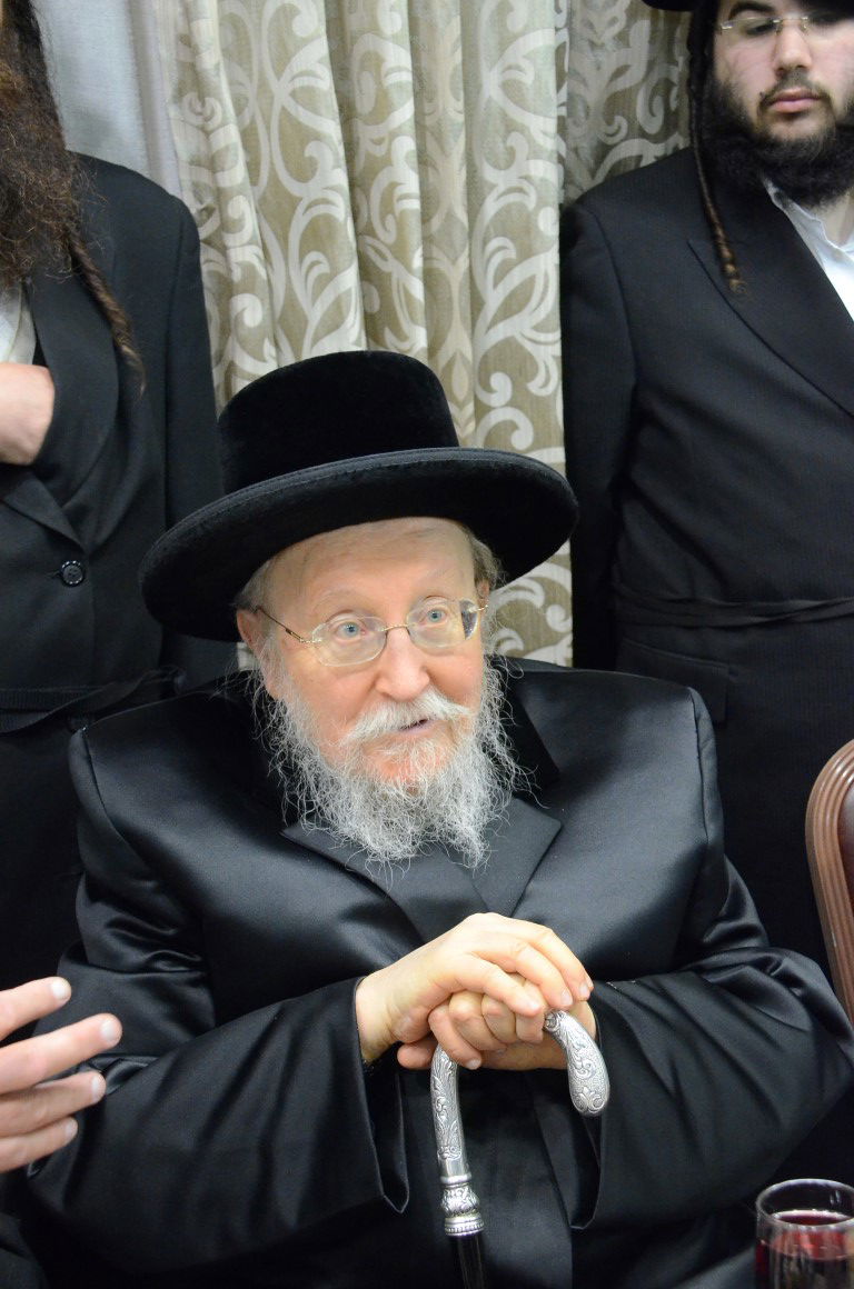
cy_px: 644
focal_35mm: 60
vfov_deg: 33.5
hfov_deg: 22.5
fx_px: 2145
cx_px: 427
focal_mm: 40
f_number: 5
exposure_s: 1/50
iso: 5000
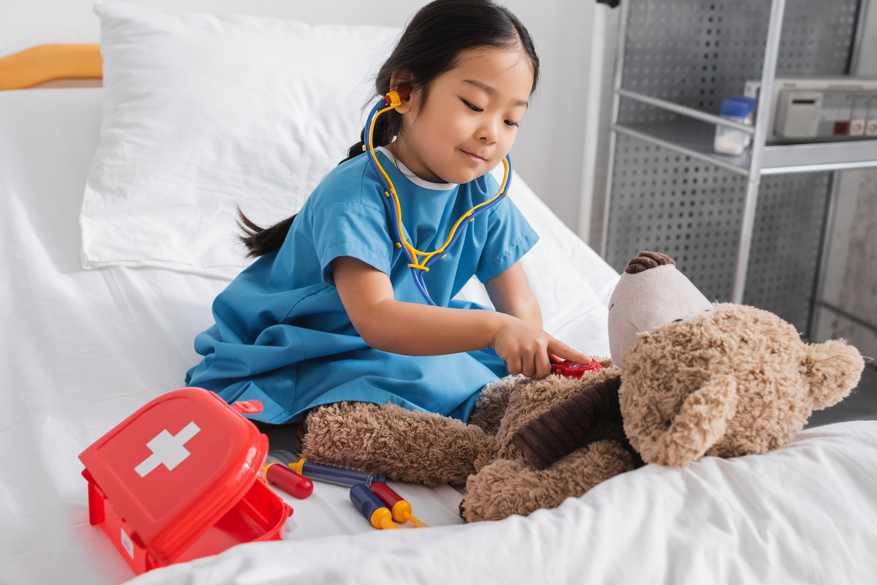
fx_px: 1048
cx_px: 418
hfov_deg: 45.4
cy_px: 236
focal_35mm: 43
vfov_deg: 31.1
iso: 200
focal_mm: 35
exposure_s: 1/200
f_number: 4
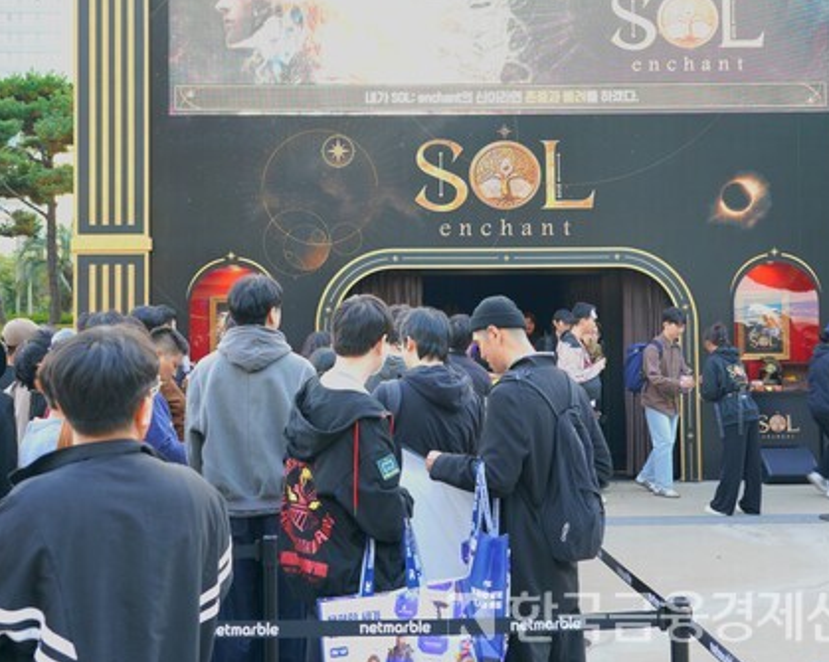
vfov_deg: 32.0
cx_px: 338
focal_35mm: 47
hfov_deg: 39.4
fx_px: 1153
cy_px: 277
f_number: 5
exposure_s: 1/60.2
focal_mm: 35
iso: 400
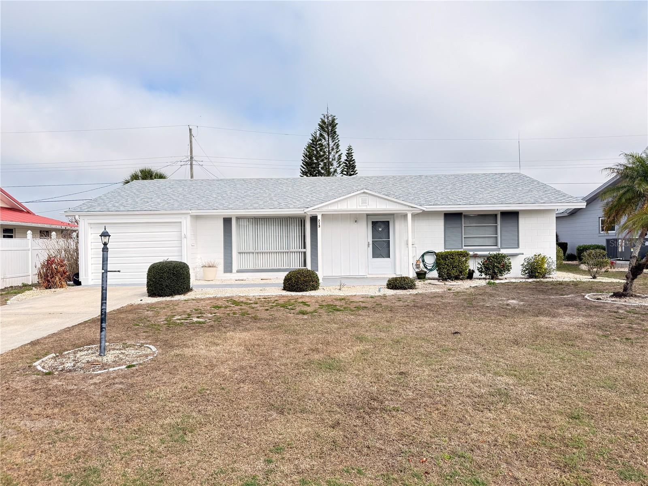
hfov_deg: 71.6
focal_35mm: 24
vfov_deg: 56.8
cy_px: 243
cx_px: 324
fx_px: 449
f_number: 1.78
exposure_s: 1/2299
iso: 100
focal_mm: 6.76
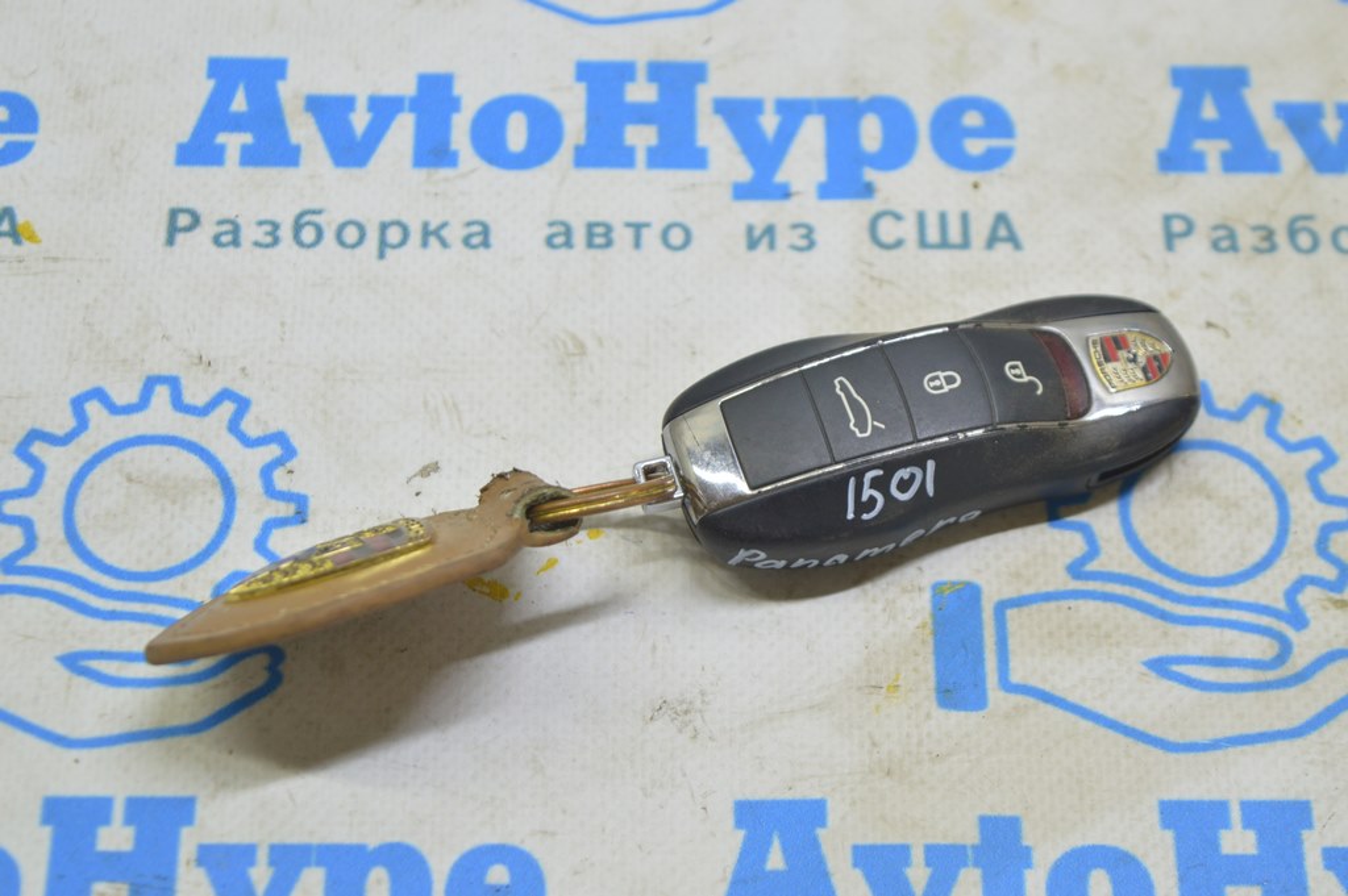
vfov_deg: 16.5
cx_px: 674
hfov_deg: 24.6
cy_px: 448
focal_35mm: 82
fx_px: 3087
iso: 400
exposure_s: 1/20
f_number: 5.6
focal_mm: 55
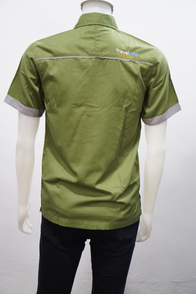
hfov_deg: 25.8
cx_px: 98
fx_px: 429
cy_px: 147
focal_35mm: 52
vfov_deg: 37.9
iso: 800
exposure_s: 1/125
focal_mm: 35
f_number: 1.8
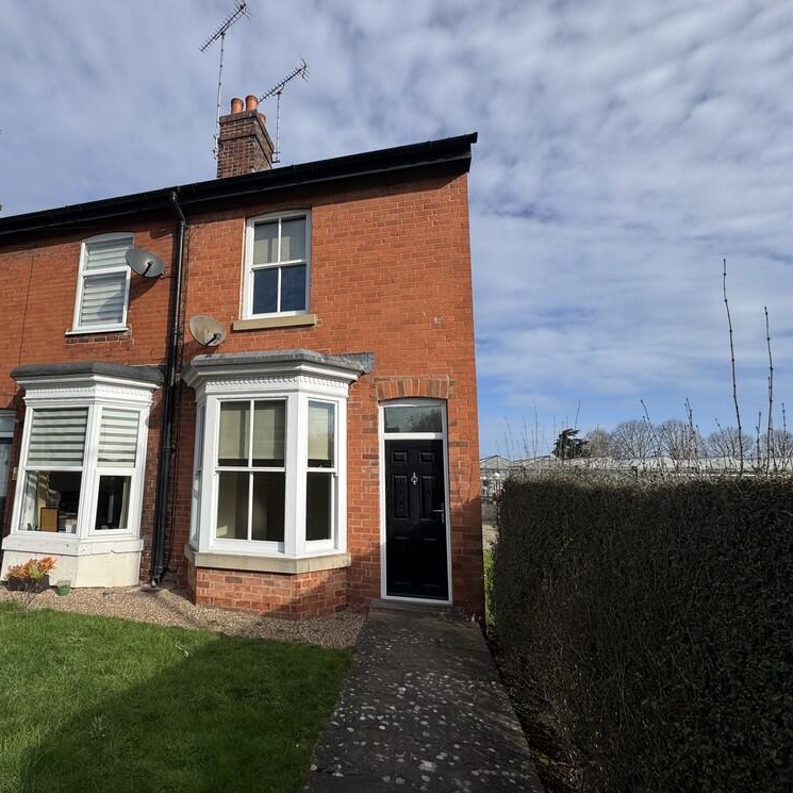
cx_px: 301
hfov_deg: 82.5
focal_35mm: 17
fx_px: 441
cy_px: 407
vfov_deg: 84.0
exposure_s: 1/2494
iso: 40
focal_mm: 2.22
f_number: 2.2
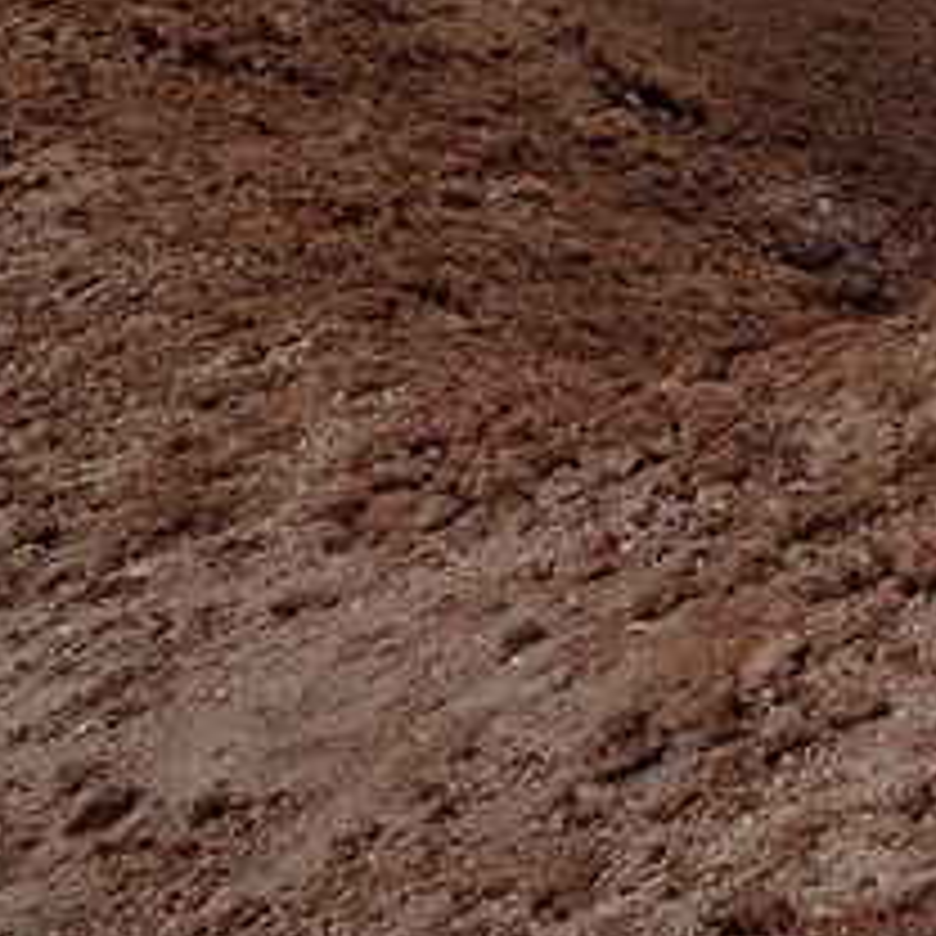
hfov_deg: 8.5
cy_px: -1359
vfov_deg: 8.2
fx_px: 5996
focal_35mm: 196
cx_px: 1886
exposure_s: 1/400
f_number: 9
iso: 800
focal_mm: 30
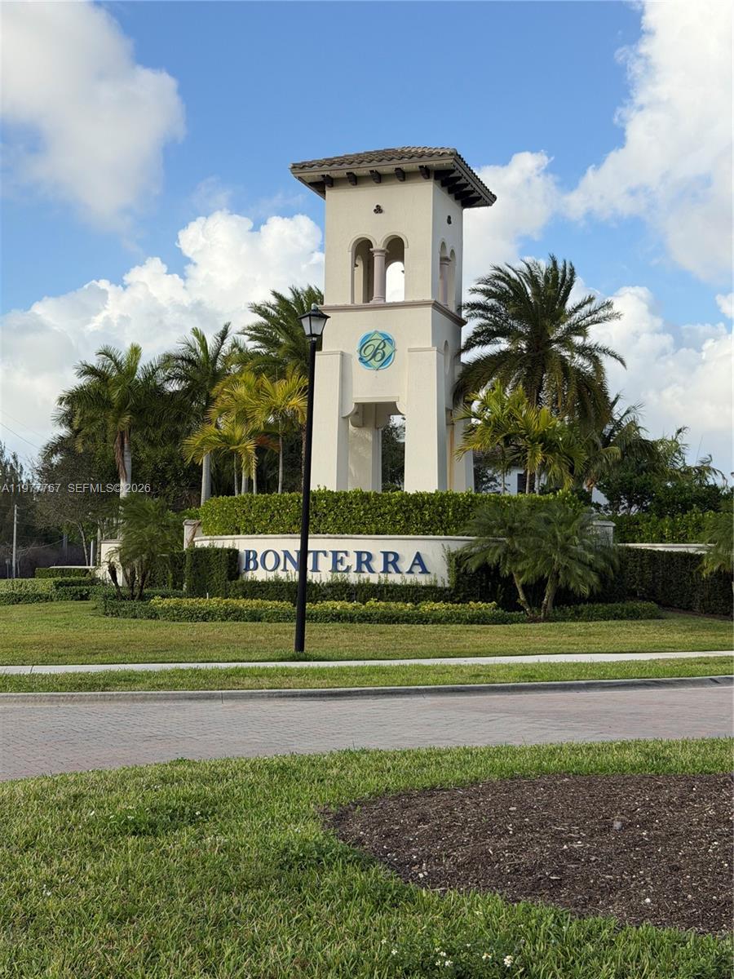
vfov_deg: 39.7
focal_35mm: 48
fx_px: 1357
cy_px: 490
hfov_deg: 30.3
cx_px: 367
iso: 64
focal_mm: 6.76
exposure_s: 1/3096
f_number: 1.78
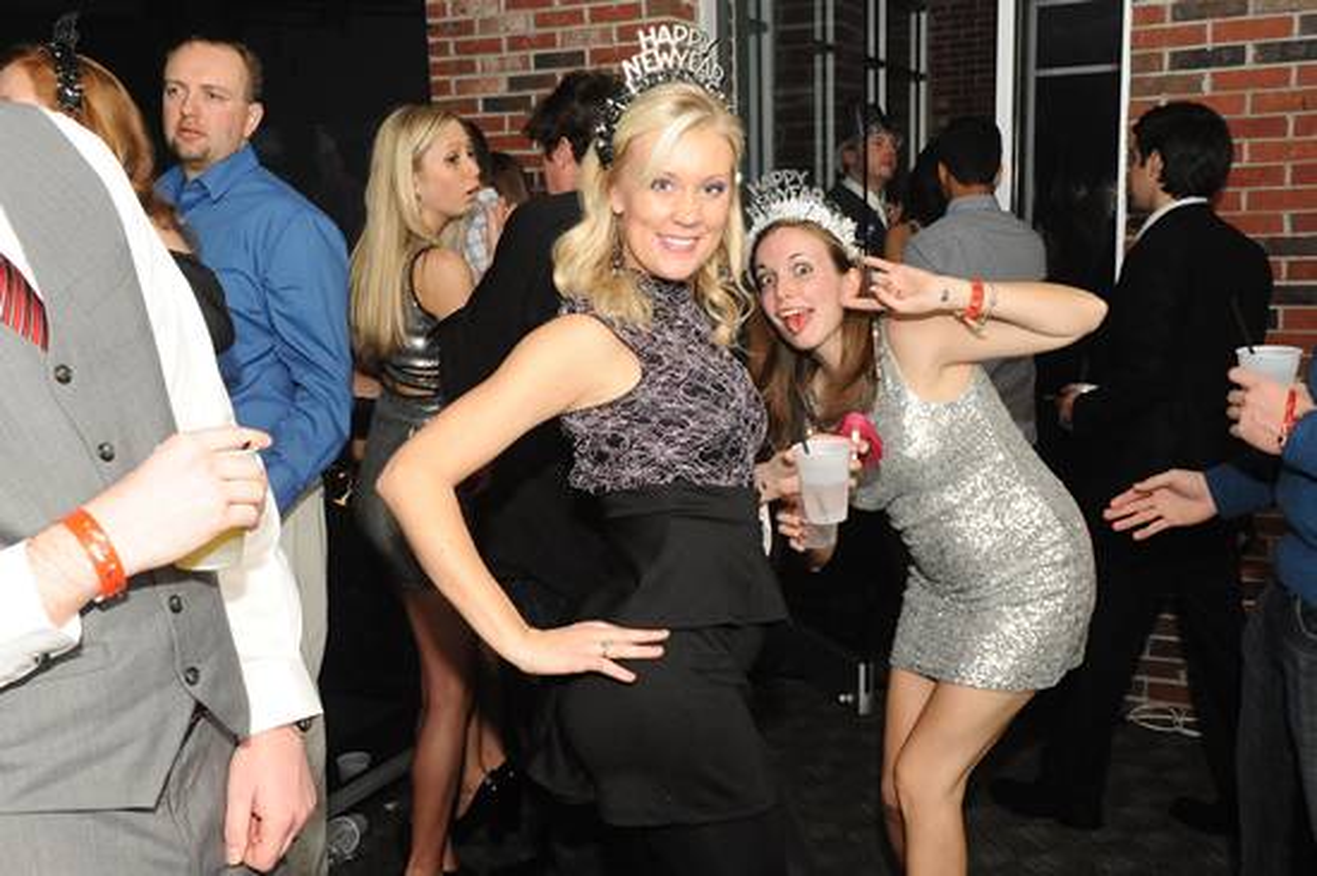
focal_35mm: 38
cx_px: 658
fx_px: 1389
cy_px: 438
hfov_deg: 50.7
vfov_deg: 35.0
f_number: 16
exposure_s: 1/125
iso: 4500
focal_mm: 38
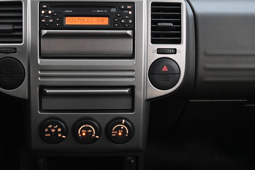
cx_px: 89
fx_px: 382
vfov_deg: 24.9
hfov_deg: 36.6
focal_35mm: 54
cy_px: 58
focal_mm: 24
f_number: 4.2
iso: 7200
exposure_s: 1/40
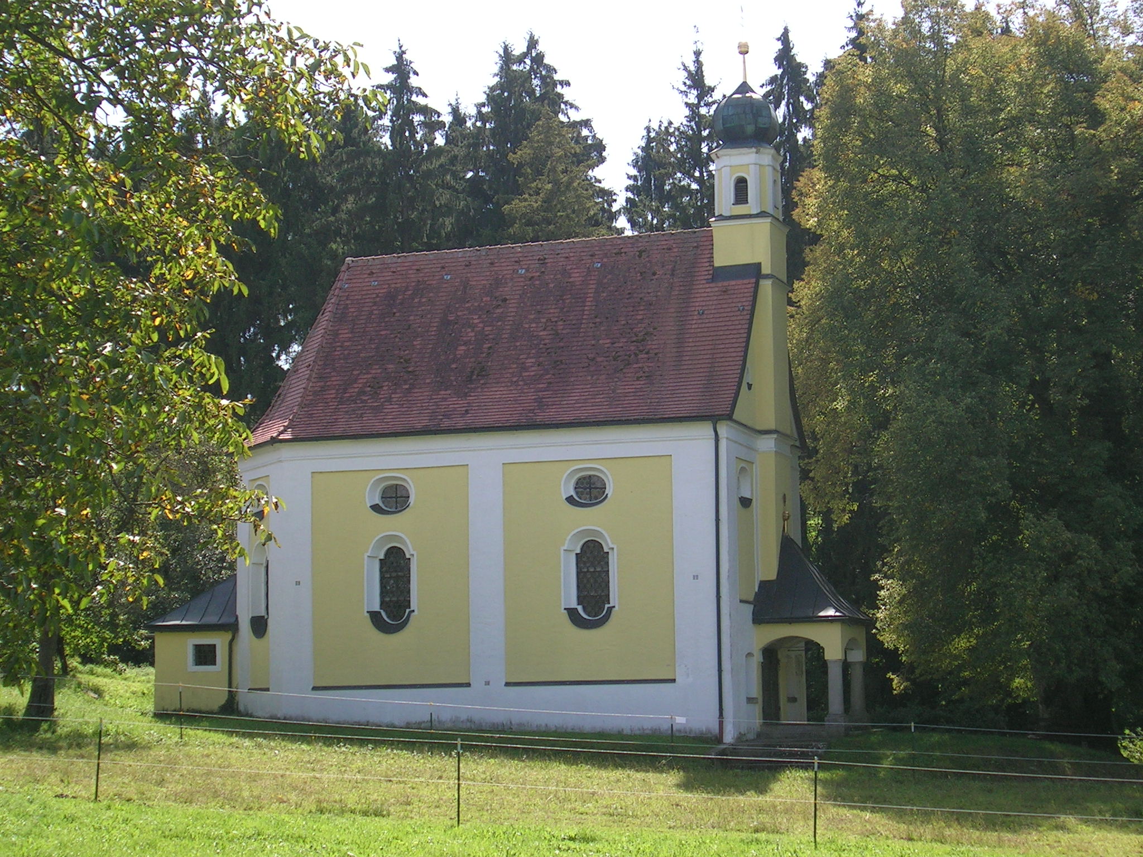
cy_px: 428
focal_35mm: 73
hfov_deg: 26.7
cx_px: 572
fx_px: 2410
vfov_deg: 20.2
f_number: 3.8
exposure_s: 1/299
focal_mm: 11.1
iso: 50
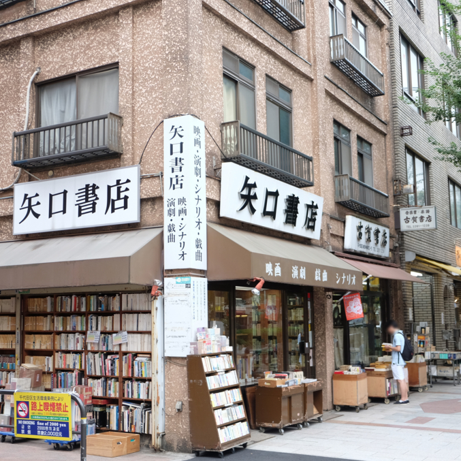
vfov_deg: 37.6
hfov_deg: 37.2
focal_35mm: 45
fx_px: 678
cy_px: 232
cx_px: 163
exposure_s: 1/60
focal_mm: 23.3
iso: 200
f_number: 3.2
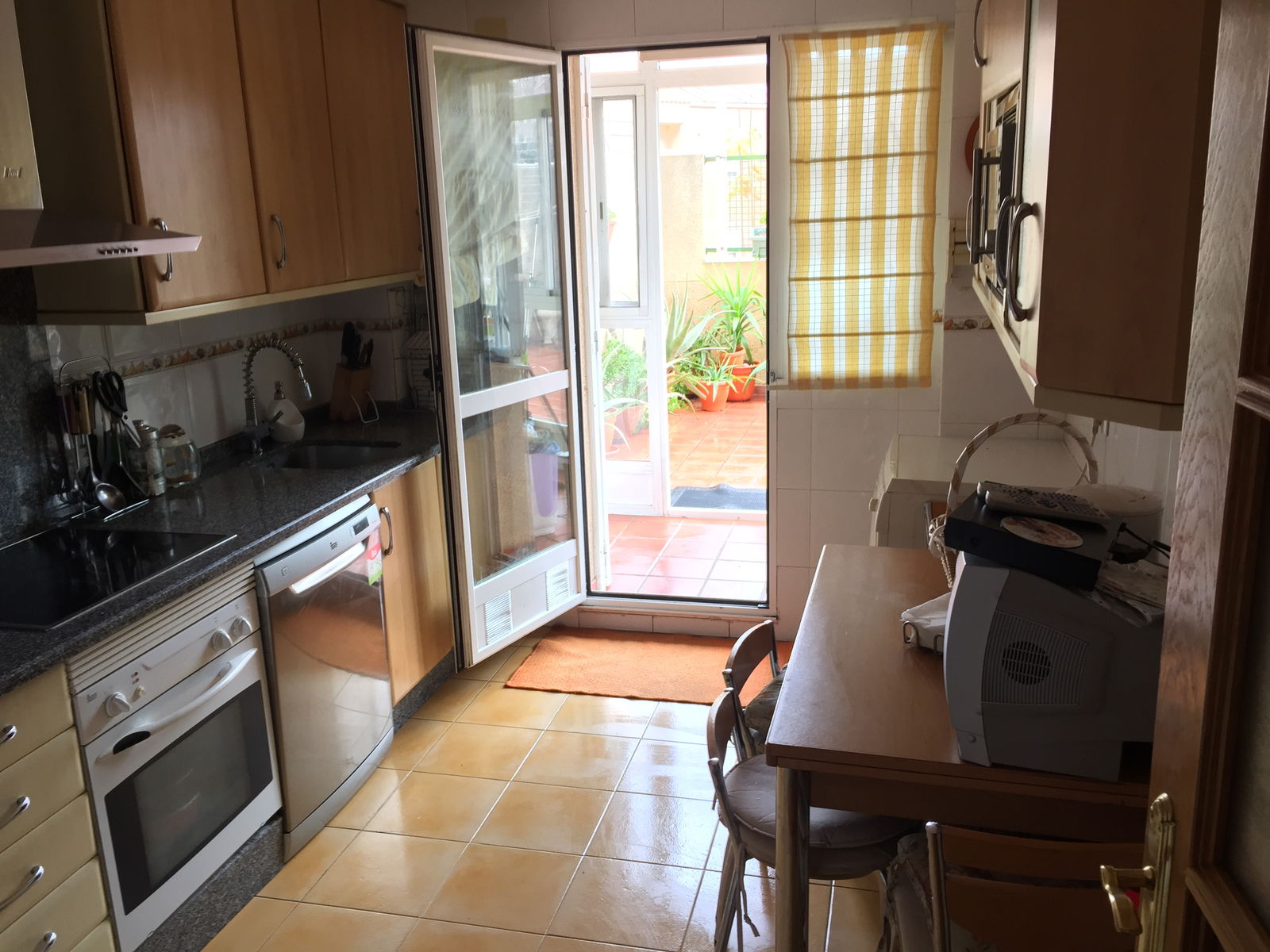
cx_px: 635
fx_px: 1064
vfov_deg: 48.2
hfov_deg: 61.7
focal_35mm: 29
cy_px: 476
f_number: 2.2
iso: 50
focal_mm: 4.15
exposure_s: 1/33
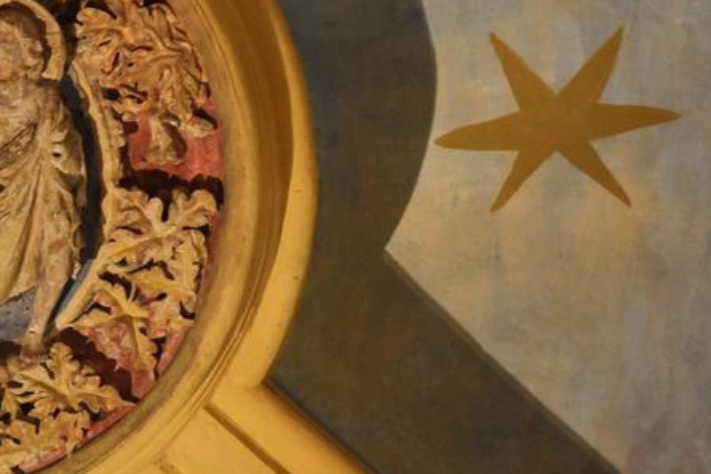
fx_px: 7823
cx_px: -109
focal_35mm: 396
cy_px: 204
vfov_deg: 3.5
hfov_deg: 5.2
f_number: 4.8
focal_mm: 112
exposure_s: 1/125
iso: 2000
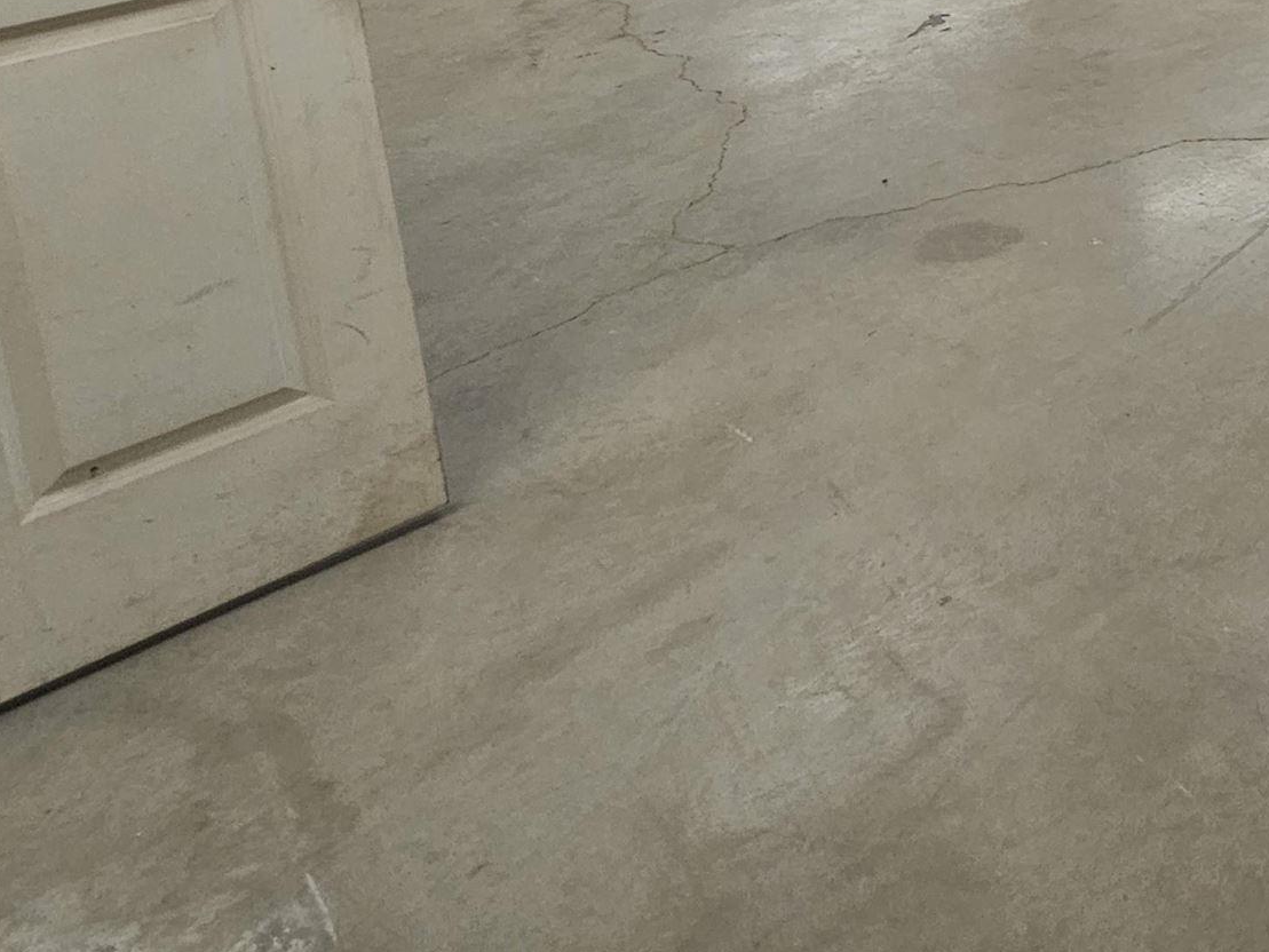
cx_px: 1531
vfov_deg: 31.2
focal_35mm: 36
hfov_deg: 38.0
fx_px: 1320
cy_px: -272
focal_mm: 2.2
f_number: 2.2
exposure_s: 1/60
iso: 125
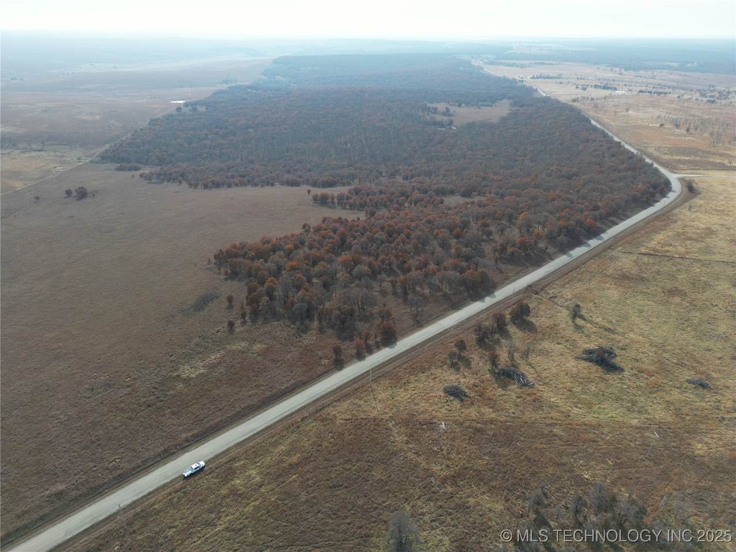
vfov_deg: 56.8
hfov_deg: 71.6
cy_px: 276
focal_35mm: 24
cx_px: 368
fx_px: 510
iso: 140
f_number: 1.7
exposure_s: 1/2000
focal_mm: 6.72
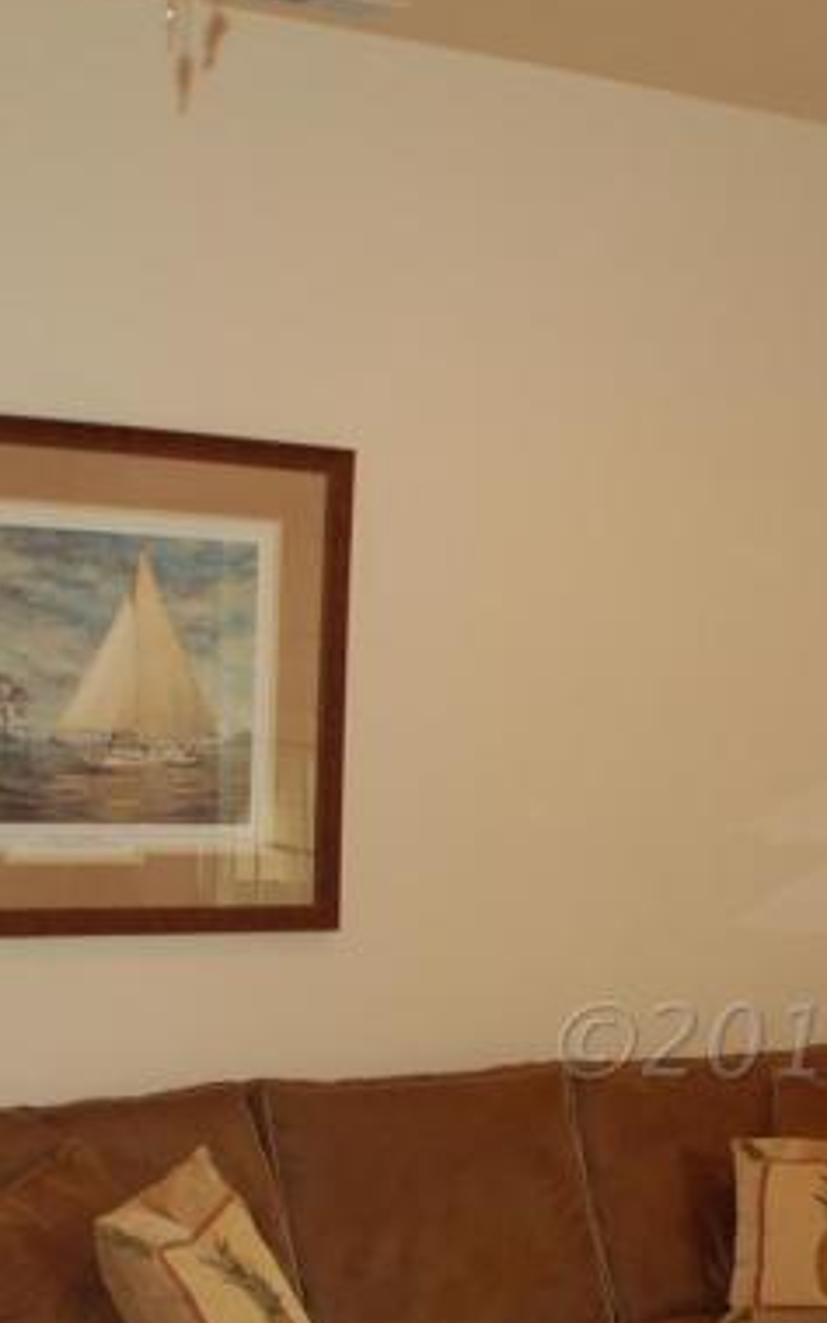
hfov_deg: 13.7
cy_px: 1040
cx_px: 954
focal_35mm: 93
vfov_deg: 22.1
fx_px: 3352
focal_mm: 20
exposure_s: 1/60
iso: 400
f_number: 3.8
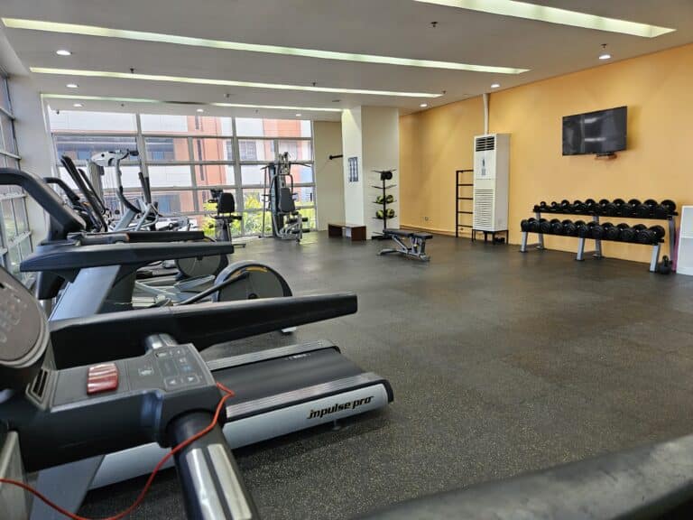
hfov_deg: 73.9
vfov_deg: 58.9
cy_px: 260
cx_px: 346
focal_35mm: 23
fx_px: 460
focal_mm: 5.4
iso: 500
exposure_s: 1/120
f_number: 1.8
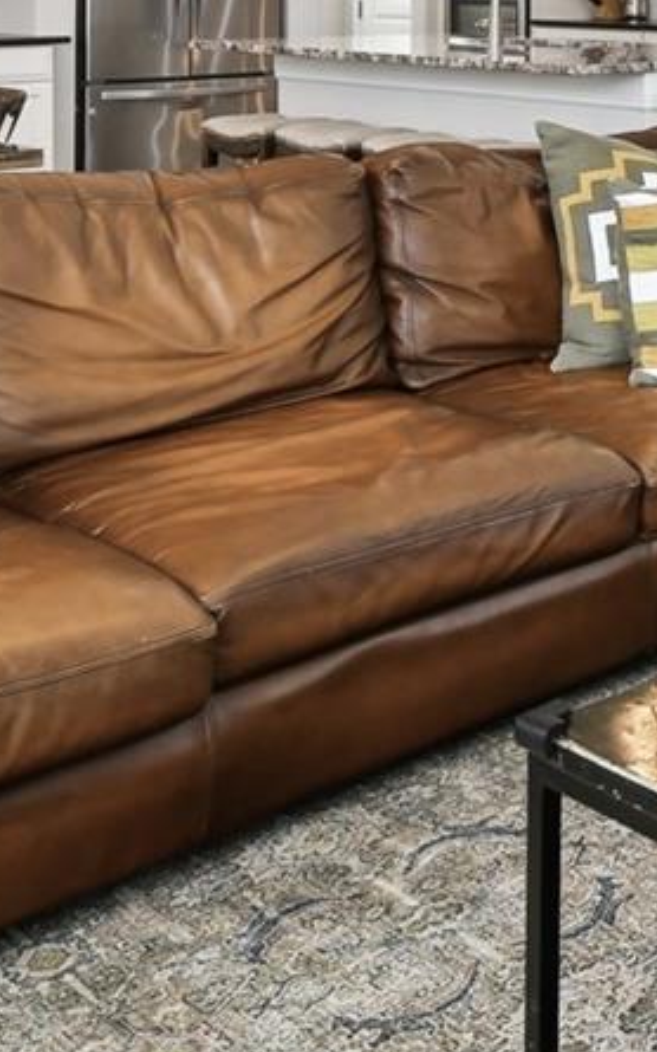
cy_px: -47
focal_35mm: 55
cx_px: 929
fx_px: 1576
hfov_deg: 20.7
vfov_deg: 33.2
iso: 100
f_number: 7.1
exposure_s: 1/15
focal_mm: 10
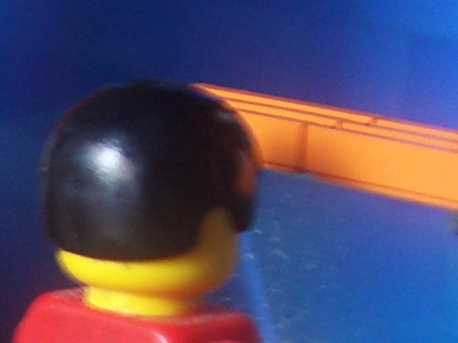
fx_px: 2249
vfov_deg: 8.4
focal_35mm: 170
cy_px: 619
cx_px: -192
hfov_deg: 11.2
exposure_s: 1/13
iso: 100
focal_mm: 5.8
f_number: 2.6
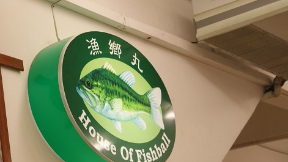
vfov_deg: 8.7
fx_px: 1069
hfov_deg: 15.3
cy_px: 99
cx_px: 109
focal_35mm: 140
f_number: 5.6
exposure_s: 1/8
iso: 100
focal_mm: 70
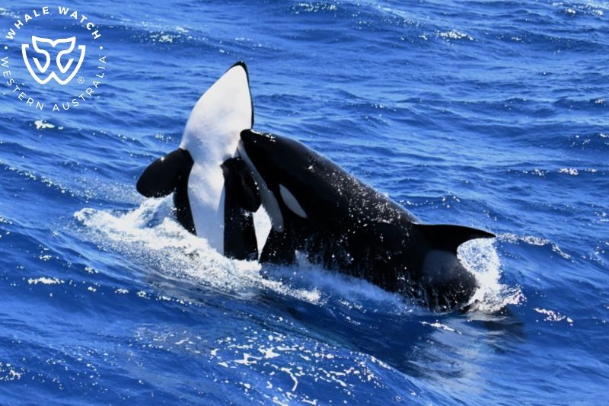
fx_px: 1319
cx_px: 304
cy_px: 203
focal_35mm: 78
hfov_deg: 26.0
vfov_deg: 17.5
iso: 2200
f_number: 4.5
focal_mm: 78
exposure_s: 1/8000
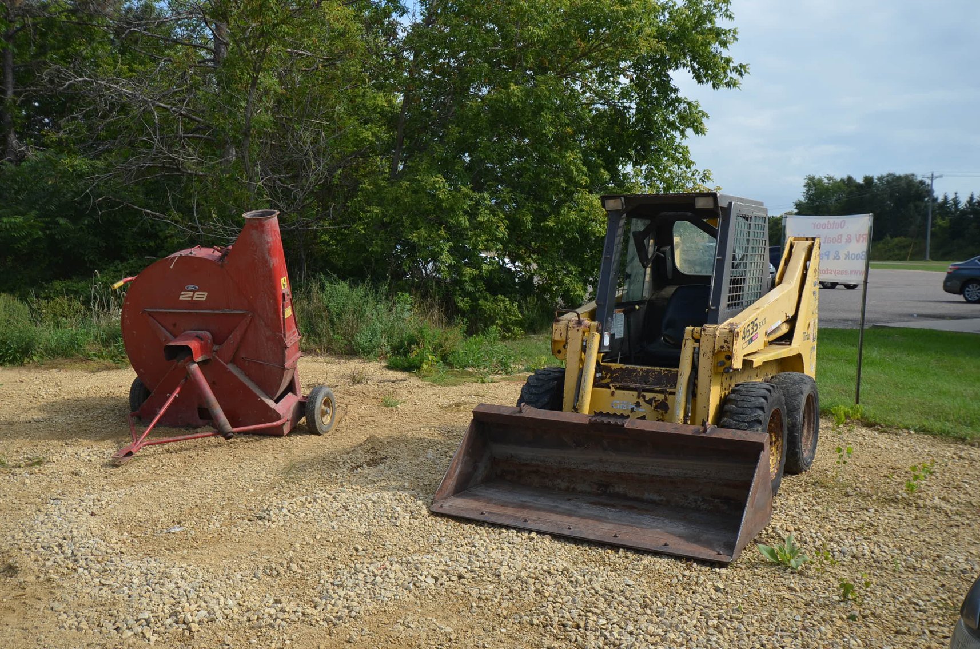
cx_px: 490
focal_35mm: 36
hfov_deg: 53.2
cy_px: 324
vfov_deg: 36.7
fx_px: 978
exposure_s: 1/250
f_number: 8
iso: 125
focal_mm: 24
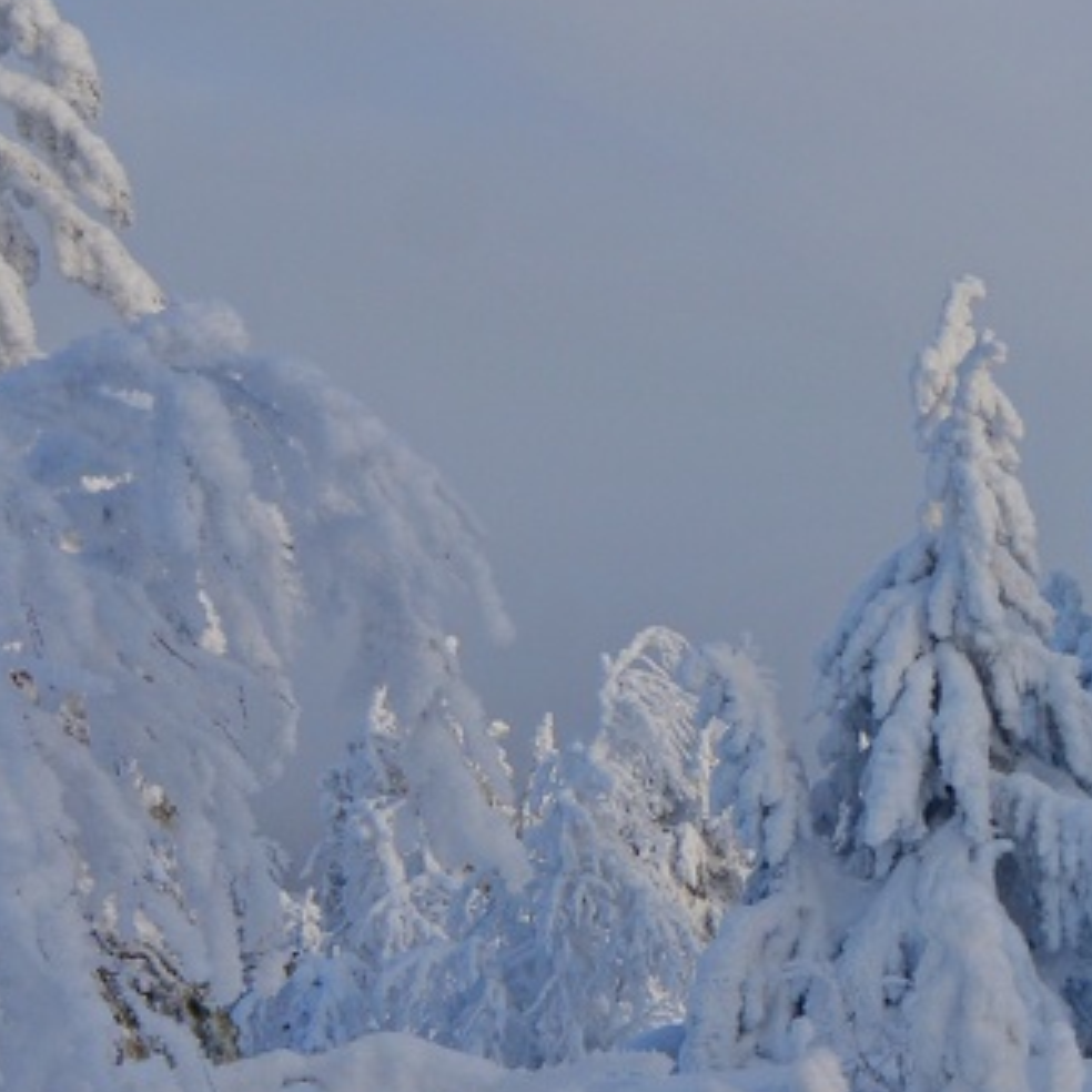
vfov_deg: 28.5
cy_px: 721
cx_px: 1248
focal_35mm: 60
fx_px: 2135
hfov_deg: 26.1
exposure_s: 1/400
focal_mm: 11
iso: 100
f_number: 6.3
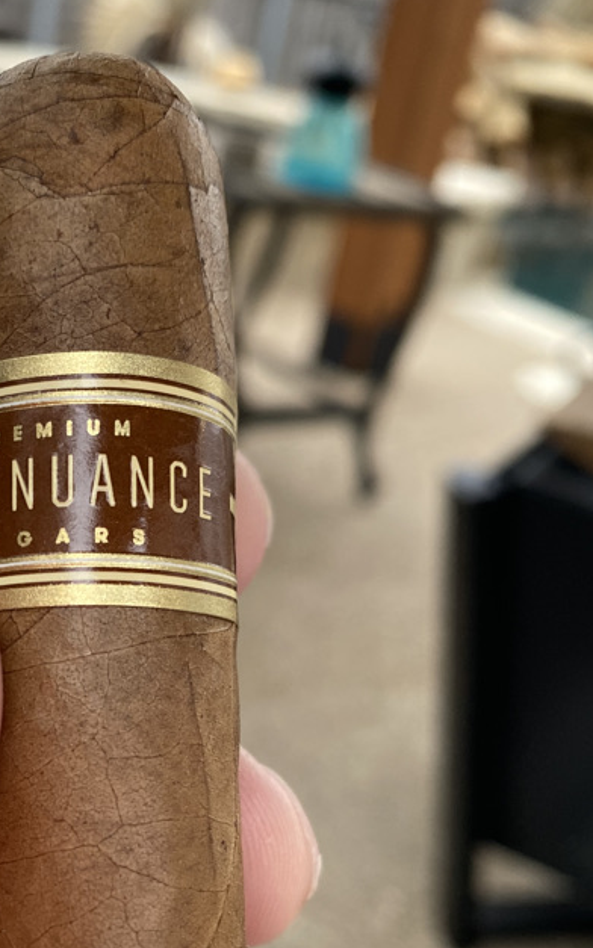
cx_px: 62
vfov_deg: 42.4
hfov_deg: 27.6
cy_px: 756
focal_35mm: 45
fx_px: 1163
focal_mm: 4.25
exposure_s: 1/121
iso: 80
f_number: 1.8
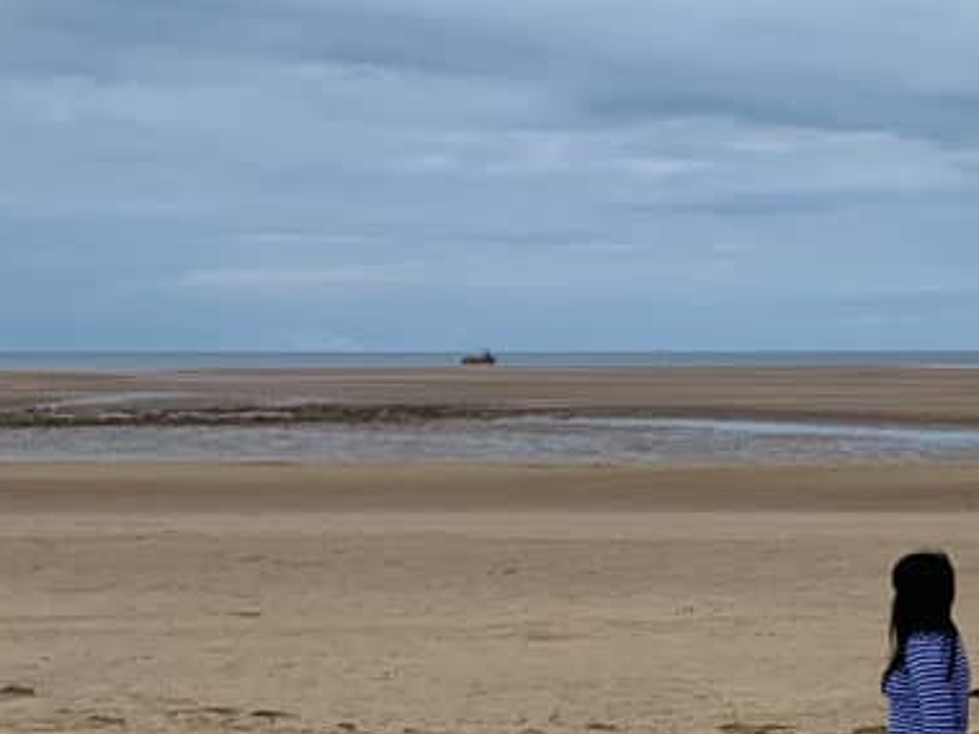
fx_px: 1980
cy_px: 533
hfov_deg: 26.8
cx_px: 879
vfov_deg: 20.9
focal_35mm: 70
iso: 25
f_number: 1.8
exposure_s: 1/5714
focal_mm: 4.25
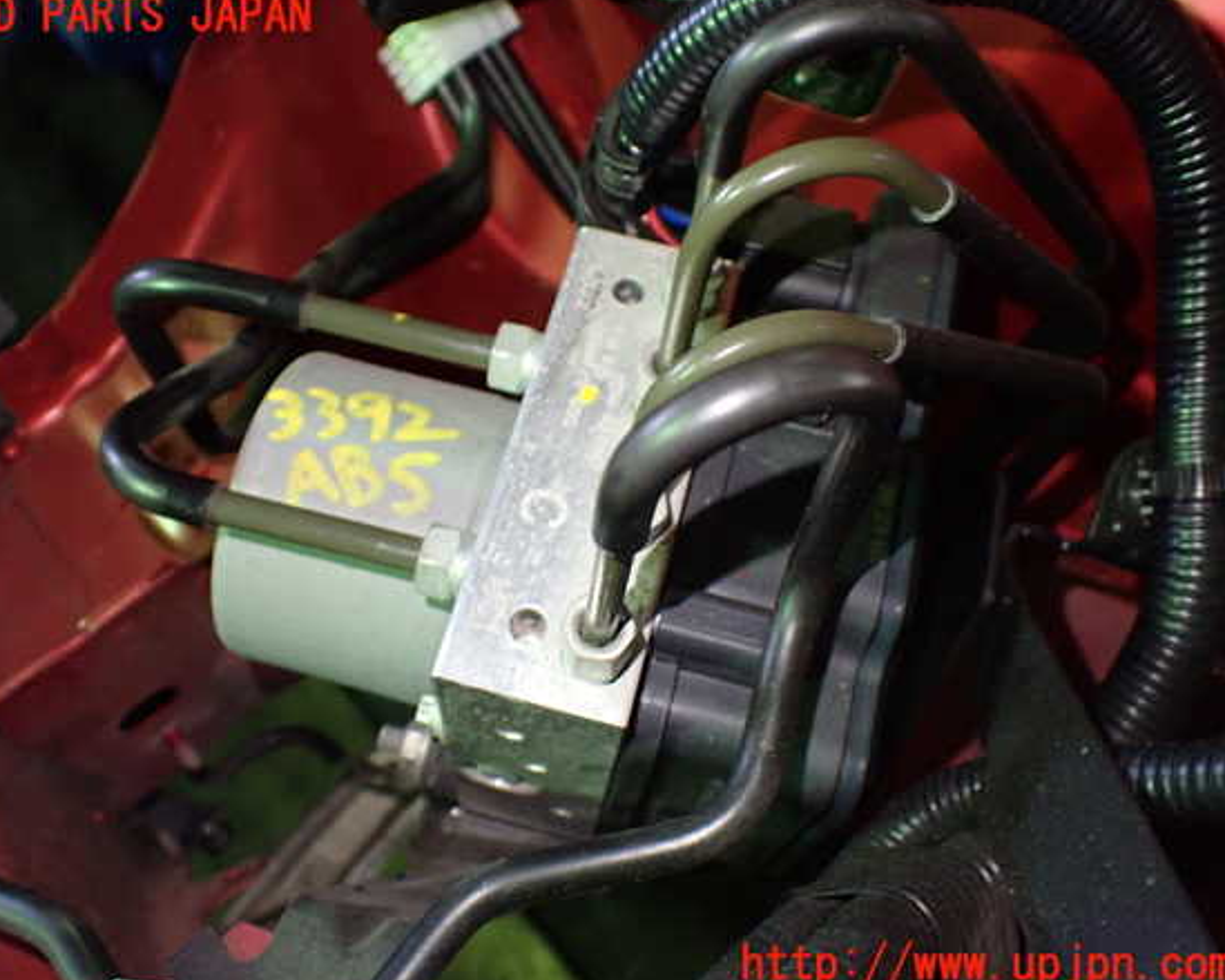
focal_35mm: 32
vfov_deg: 45.8
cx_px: 576
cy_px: 491
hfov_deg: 55.6
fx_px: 1160
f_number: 2.3
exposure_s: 1/50
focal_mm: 5.4
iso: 800
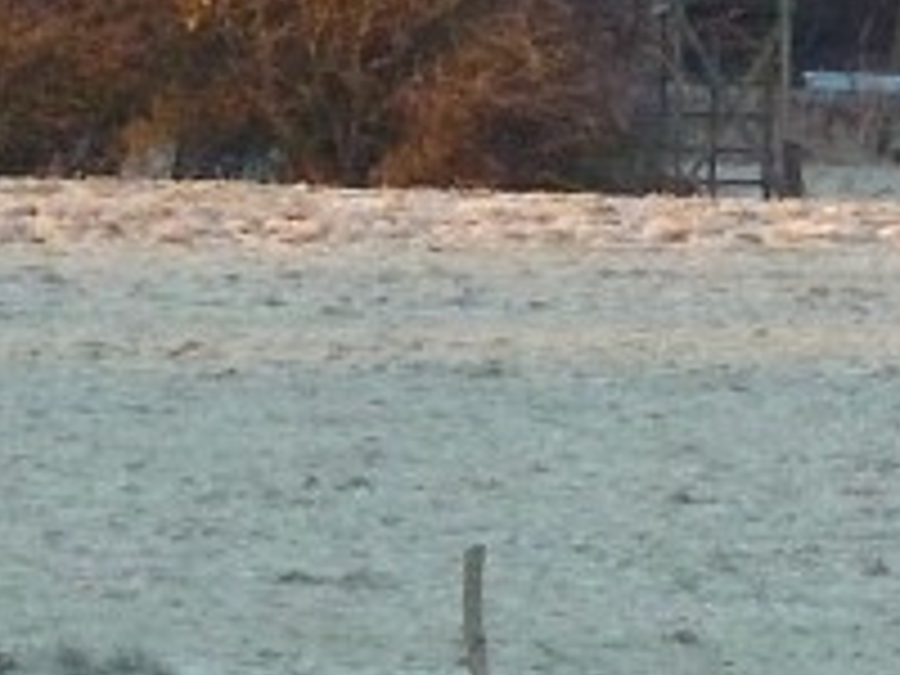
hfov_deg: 1.2
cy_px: 936
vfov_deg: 0.9
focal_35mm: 1641
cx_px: 1827
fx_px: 42665
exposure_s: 1/100
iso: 400
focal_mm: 49.2
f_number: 4.9
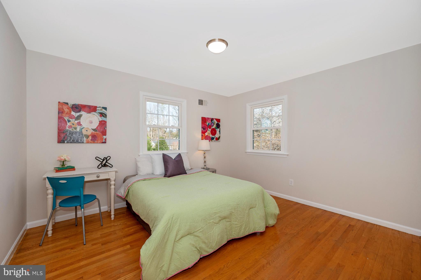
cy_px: 140
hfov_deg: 104.3
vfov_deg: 81.1
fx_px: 164
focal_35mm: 14
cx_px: 210
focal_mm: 14
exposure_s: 1/200
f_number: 8
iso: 400
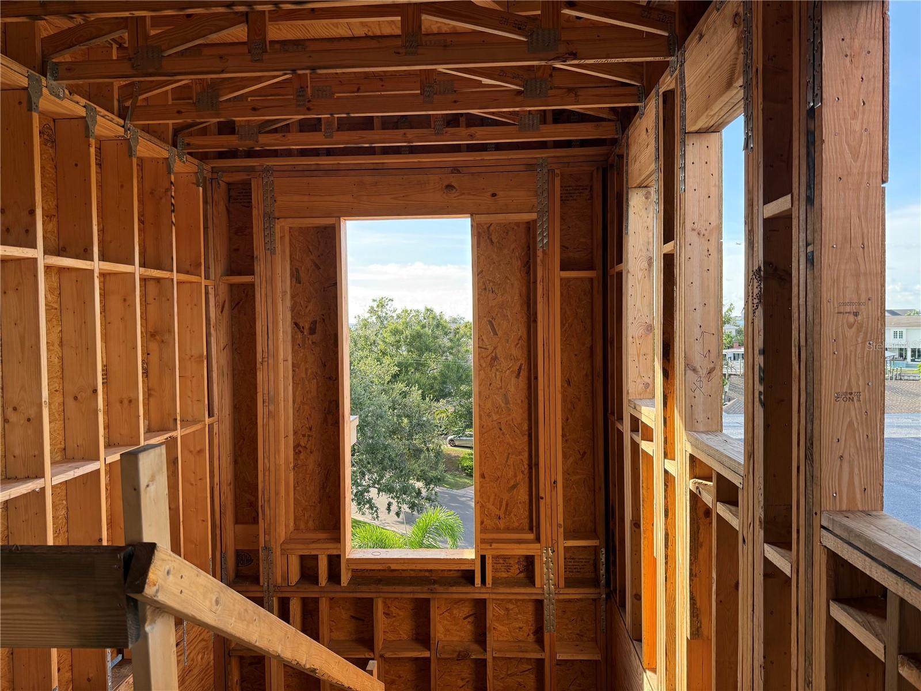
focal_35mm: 24
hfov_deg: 71.6
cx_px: 460
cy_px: 346
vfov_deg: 56.8
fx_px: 639
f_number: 1.78
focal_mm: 6.76
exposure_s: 1/450
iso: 100
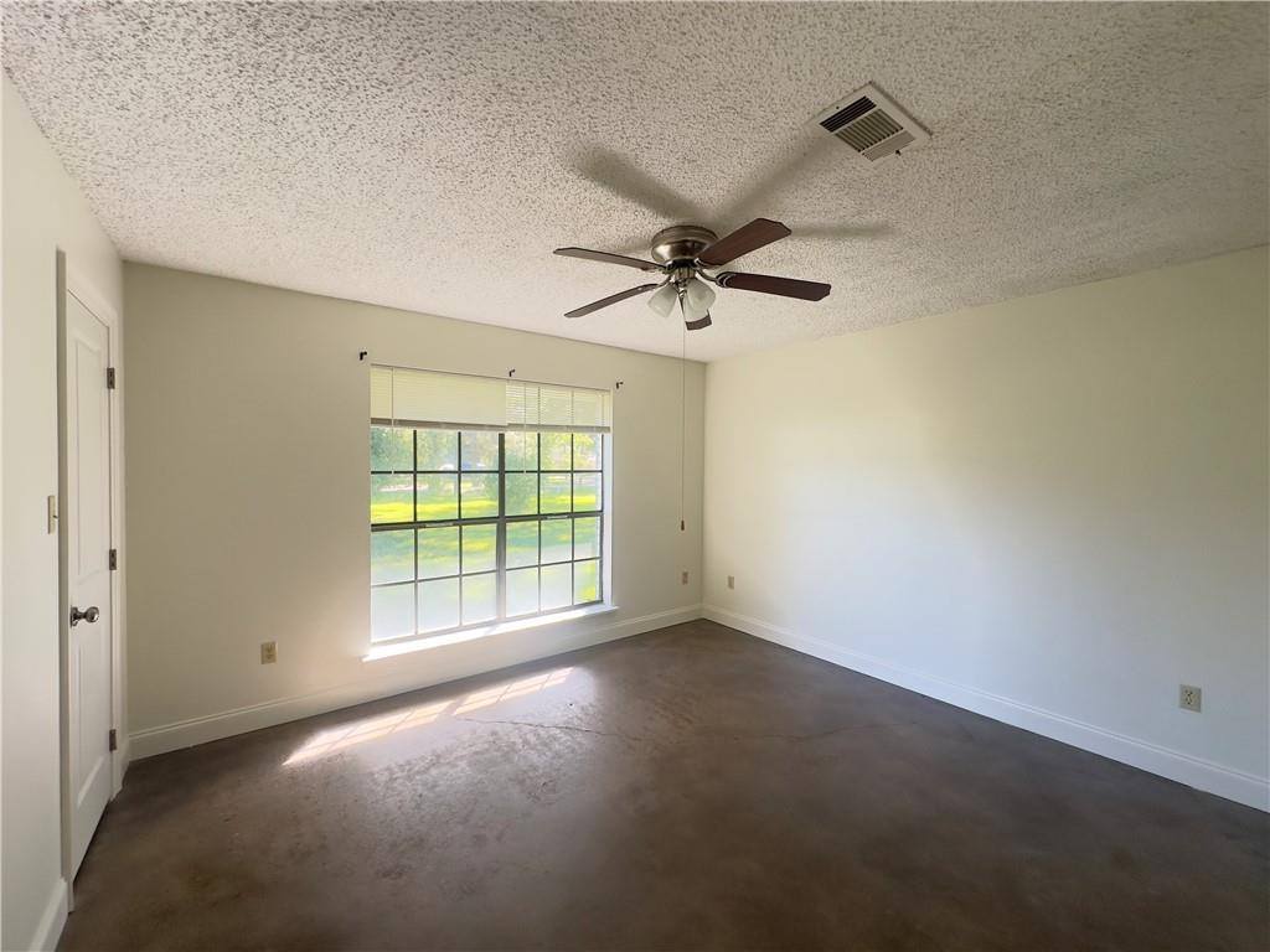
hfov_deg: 102.1
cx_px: 635
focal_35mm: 14
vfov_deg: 85.7
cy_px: 476
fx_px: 514
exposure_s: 1/99
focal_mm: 2.22
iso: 100
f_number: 2.2
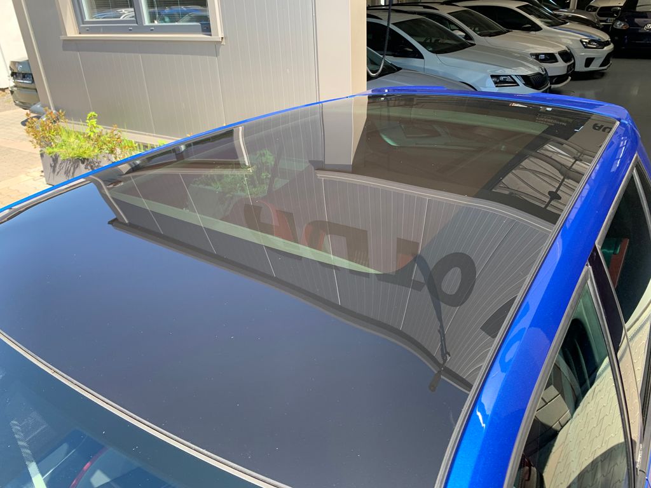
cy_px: 244
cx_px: 326
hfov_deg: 67.3
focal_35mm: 26
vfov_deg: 53.1
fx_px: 489
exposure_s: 1/350
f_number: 1.8
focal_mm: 4.25
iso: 25
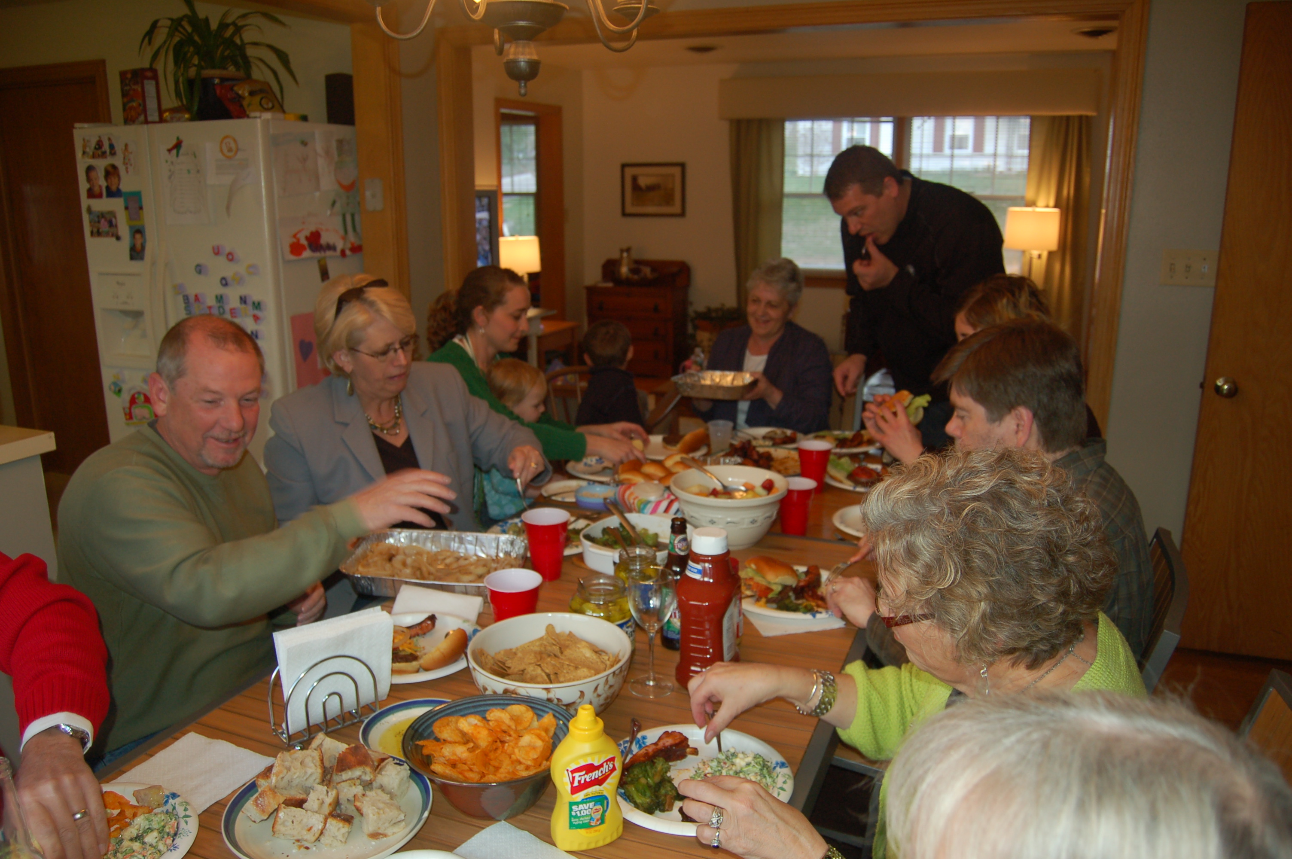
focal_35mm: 27
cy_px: 430
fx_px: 968
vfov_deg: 47.8
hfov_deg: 67.4
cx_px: 646
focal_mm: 18
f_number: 3.5
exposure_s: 1/60
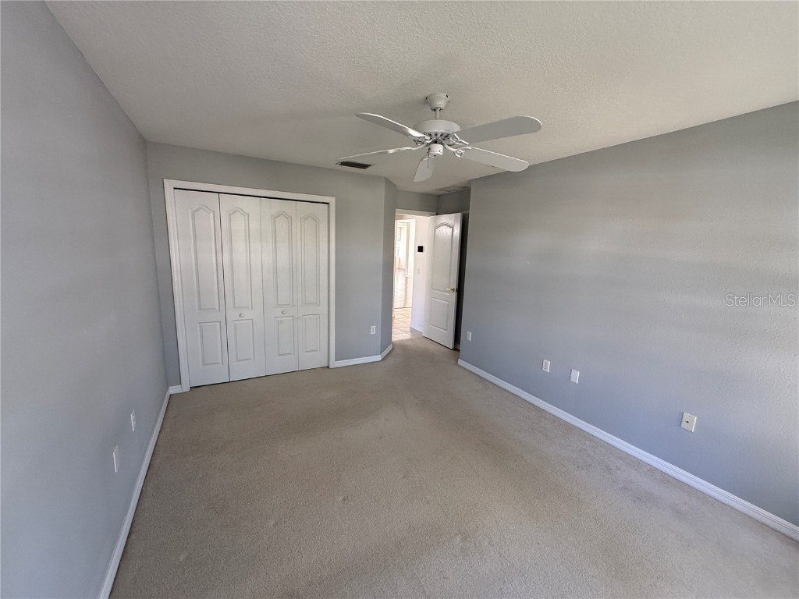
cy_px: 300
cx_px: 400
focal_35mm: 14
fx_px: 323
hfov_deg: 102.1
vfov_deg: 85.7
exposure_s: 1/99
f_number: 2.2
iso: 200
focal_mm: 2.22
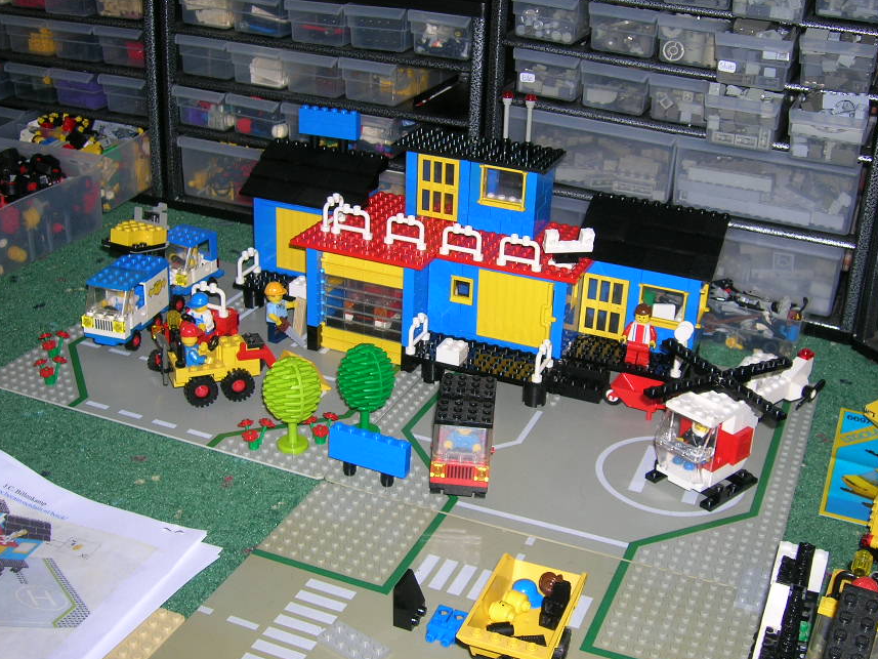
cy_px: 305
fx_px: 1091
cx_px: 479
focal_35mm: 43
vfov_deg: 33.6
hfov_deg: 43.8
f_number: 2.9
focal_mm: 6
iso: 50
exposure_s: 1/60.1
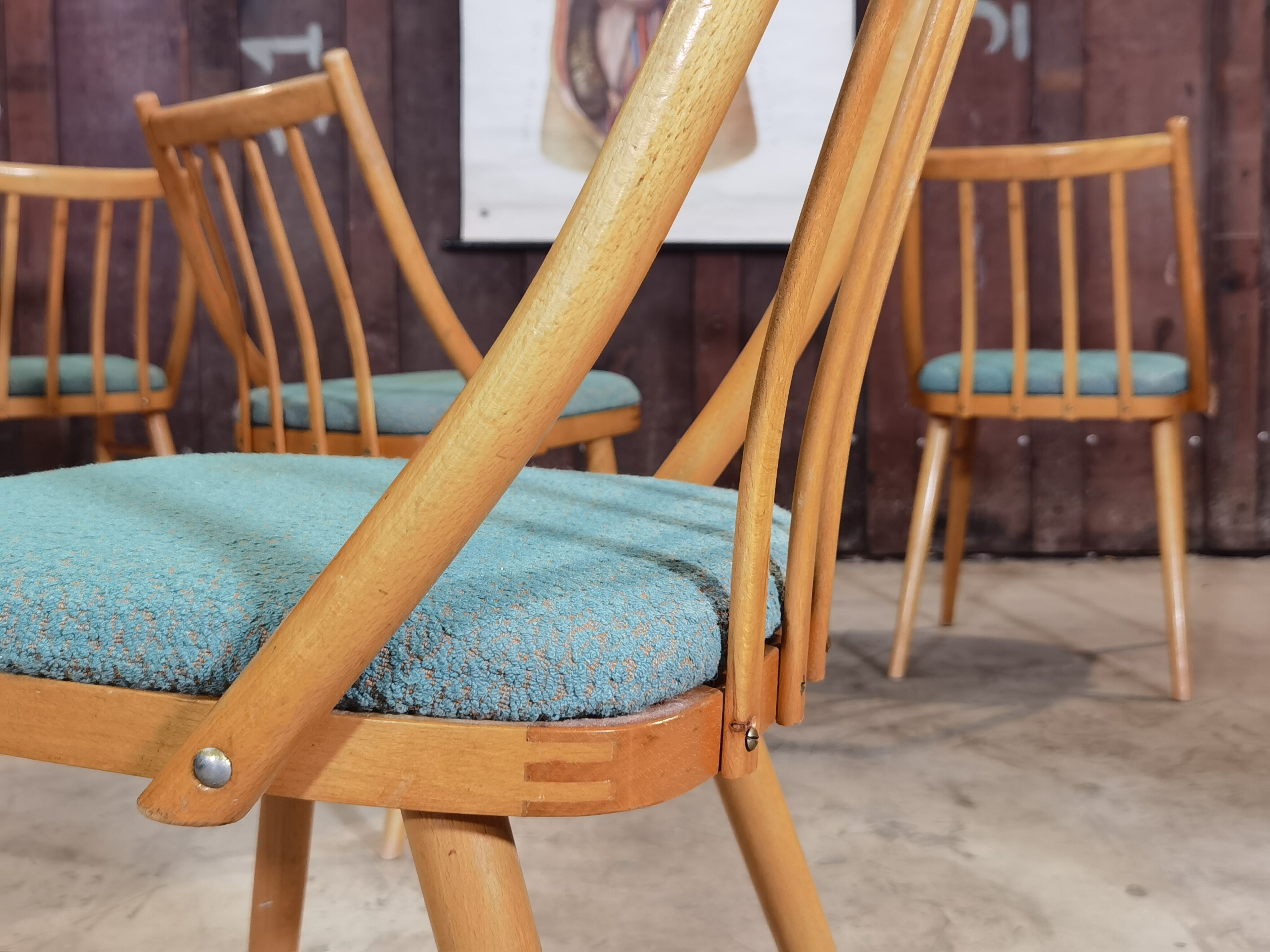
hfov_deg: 45.8
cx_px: 635
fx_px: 1504
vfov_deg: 35.1
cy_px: 476
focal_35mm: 41
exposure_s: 1/50
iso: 125
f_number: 1.9
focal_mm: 6.71
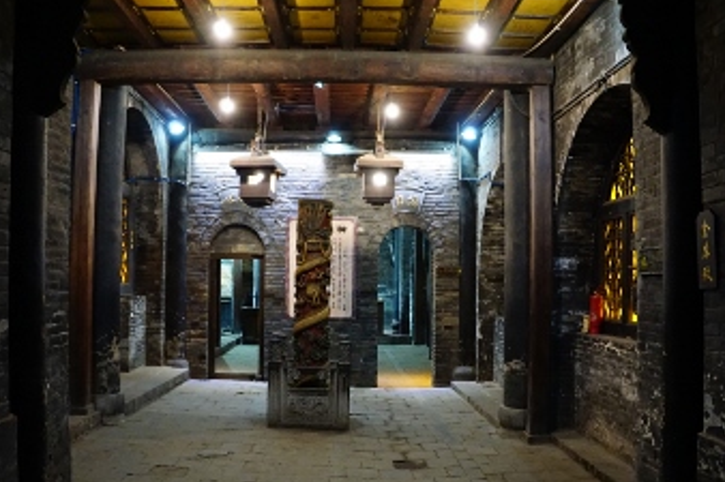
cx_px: 367
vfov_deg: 41.0
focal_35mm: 32
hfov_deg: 58.7
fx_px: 644
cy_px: 271
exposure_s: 1/60
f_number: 3.5
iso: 3200
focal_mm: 18
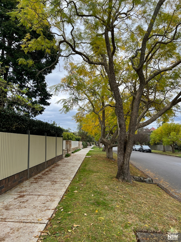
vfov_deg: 67.3
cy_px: 121
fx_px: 181
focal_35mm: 26
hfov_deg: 53.1
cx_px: 90
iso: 50
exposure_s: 1/1209
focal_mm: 5.7
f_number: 1.5
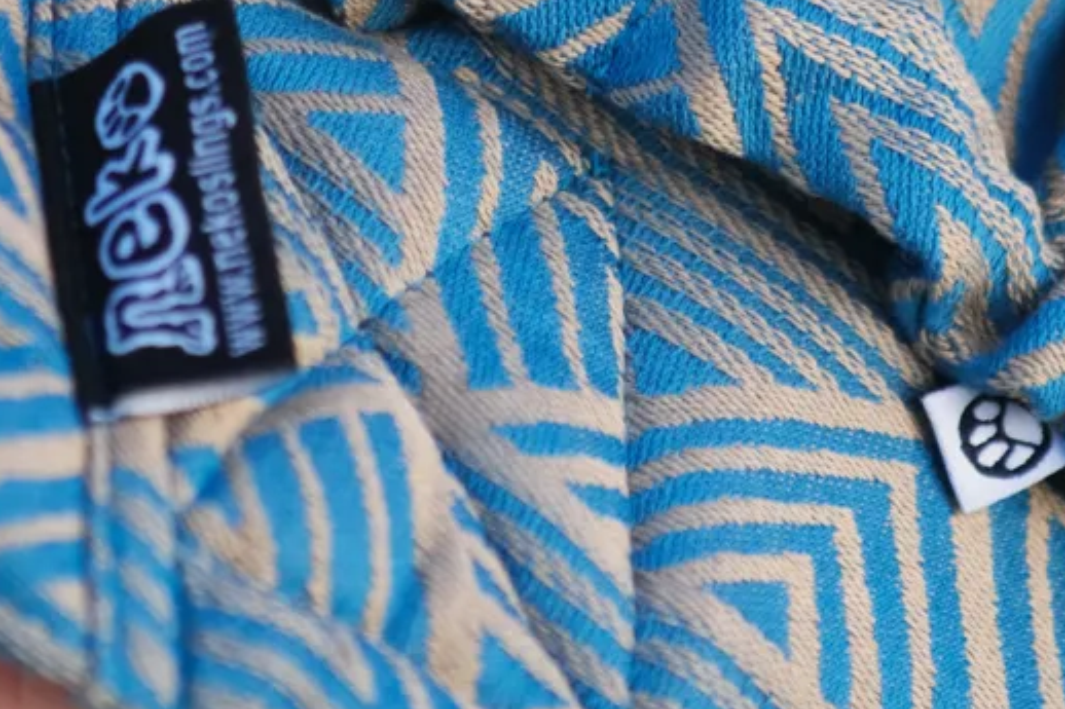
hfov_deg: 4.6
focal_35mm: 445
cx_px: 553
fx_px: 13160
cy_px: -374
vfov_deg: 3.1
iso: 200
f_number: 2
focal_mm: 85
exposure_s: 1/2000
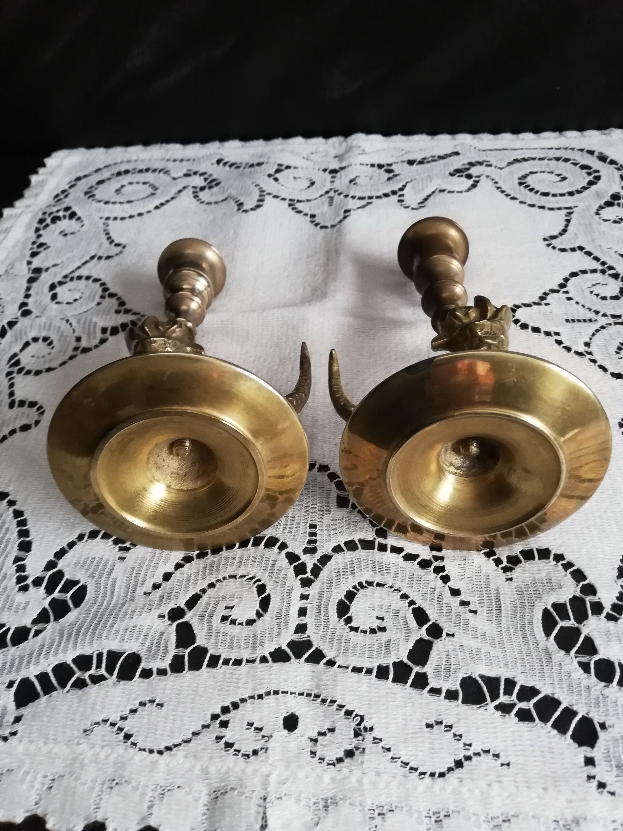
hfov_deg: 53.1
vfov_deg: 67.3
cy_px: 416
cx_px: 312
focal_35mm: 26
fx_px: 624
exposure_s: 1/25
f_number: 2.2
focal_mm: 3.81
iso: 320
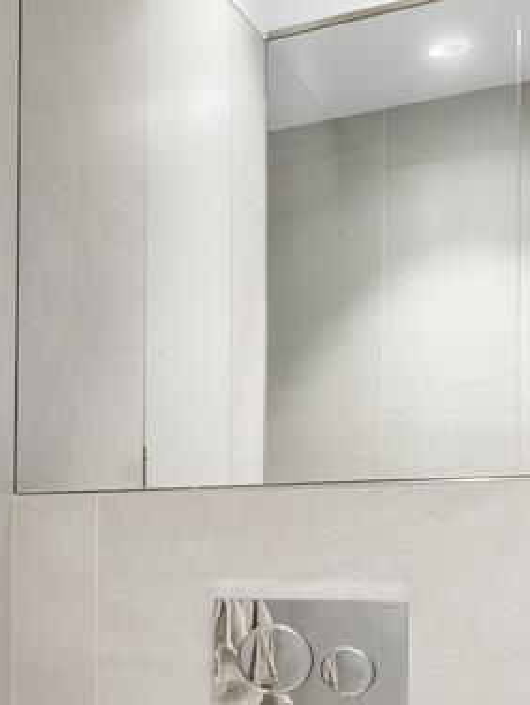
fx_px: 1202
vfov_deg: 31.6
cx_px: -248
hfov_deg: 21.2
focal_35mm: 59
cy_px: 587
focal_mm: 12
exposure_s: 1/2.5
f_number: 18
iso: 640
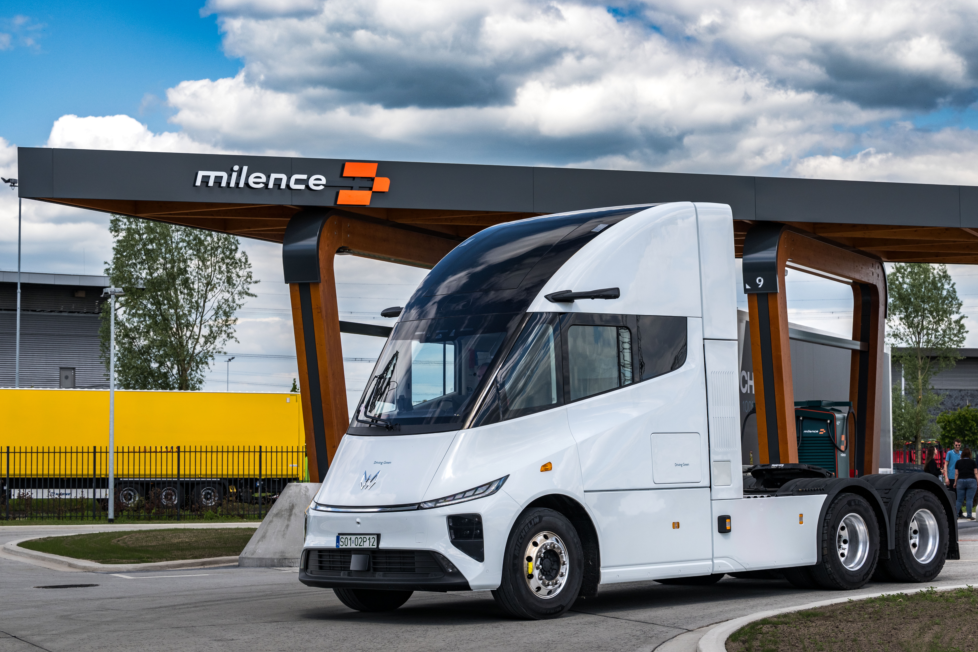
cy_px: 322
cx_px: 489
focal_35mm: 73
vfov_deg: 18.7
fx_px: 1983
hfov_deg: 27.7
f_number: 9
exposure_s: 1/250
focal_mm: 72
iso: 125
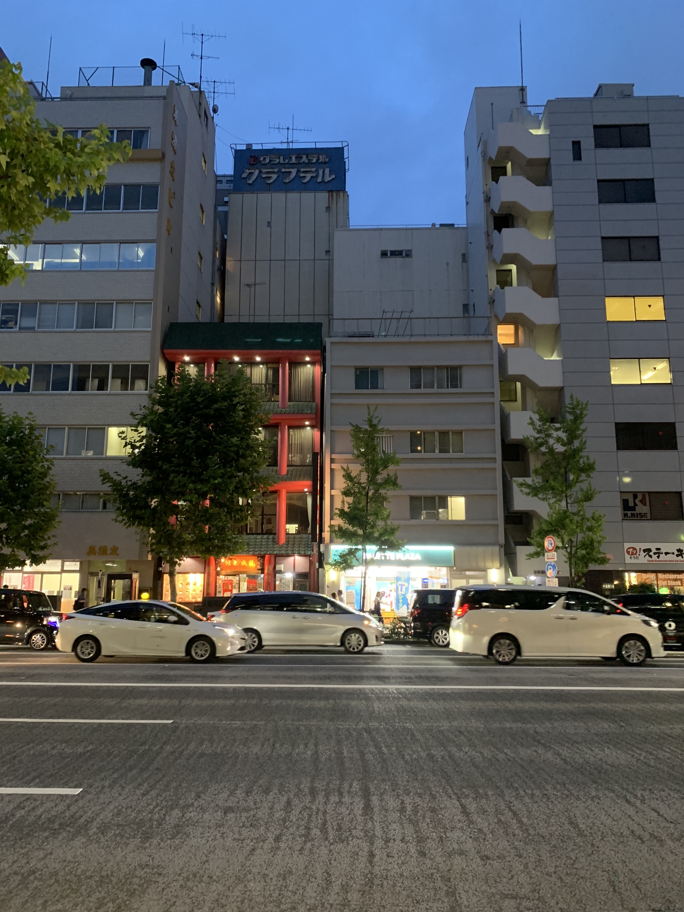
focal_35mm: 26
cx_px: 342
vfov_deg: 67.3
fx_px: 685
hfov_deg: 53.1
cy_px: 456
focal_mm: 4.25
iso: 500
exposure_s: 1/25
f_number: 1.8
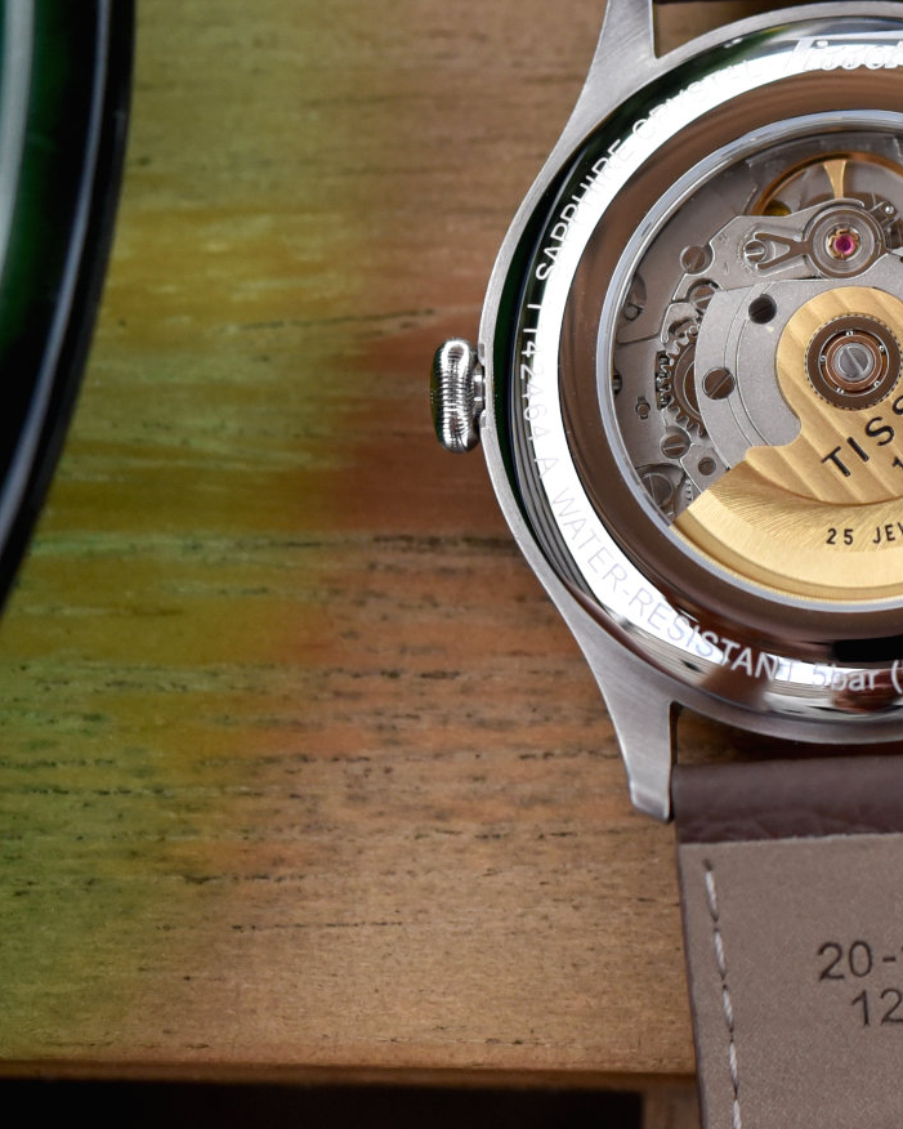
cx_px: 1269
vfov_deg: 14.2
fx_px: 4509
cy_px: 402
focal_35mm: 135
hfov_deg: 11.1
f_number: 5.6
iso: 1800
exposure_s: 1/4000
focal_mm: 60
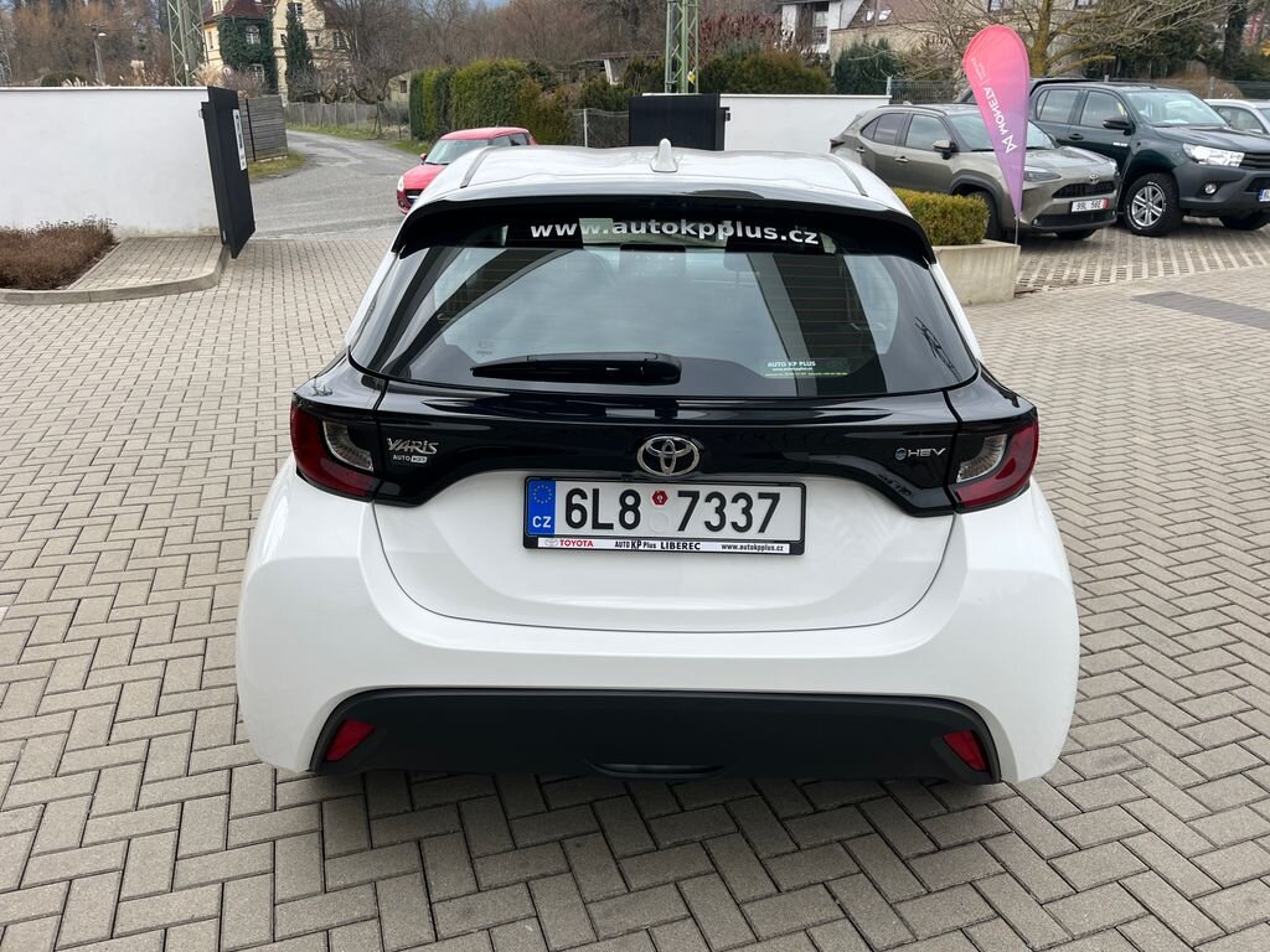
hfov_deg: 67.3
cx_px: 635
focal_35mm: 26
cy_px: 476
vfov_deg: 53.1
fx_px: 954
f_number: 1.6
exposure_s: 1/935
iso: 50
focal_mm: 5.1
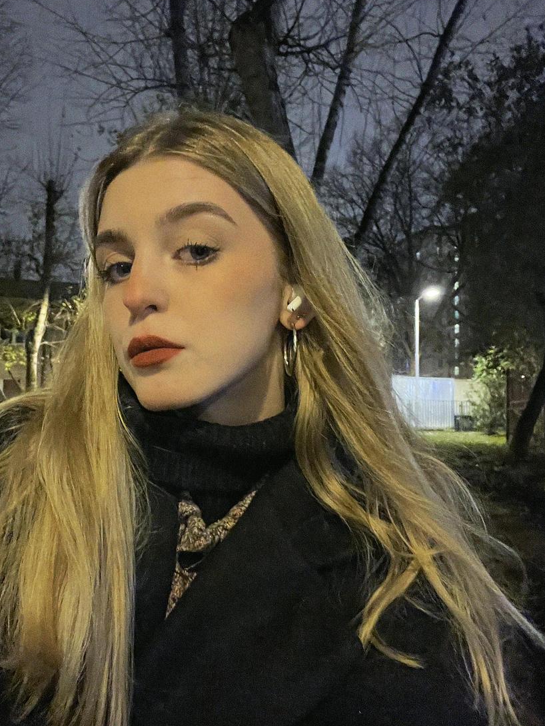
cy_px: 363
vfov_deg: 65.3
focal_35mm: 27
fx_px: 567
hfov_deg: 51.2
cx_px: 235
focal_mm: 2.71
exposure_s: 1/17
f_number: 2.2
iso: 1000
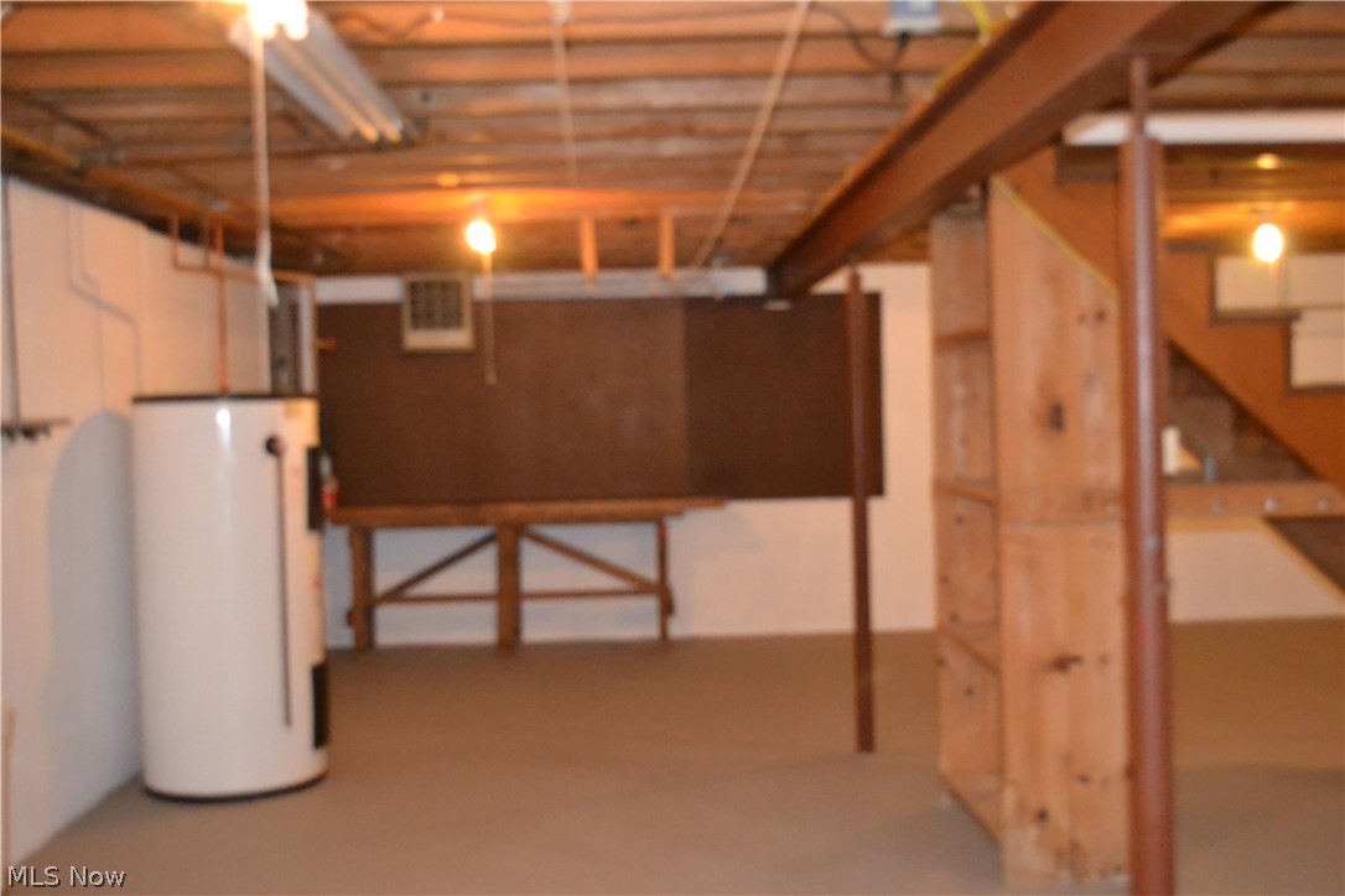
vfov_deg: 34.2
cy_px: 448
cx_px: 672
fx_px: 1457
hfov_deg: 49.6
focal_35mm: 39
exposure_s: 1/60
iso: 3200
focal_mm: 26
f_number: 4.2
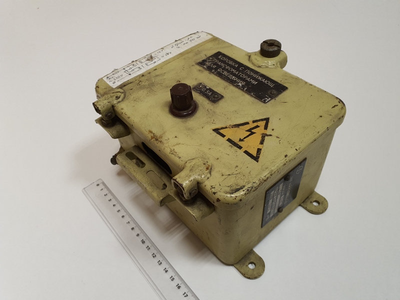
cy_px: 150
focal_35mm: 26
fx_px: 300
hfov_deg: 67.3
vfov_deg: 53.1
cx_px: 200
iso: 200
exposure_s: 1/50
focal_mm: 4.3
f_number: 2.4
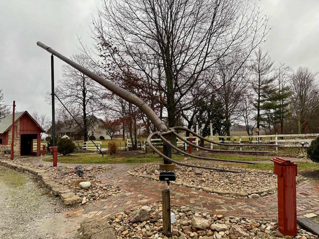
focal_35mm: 24
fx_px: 221
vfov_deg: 56.8
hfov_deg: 71.6
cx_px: 160
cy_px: 120
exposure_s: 1/344
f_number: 1.78
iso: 80
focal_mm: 6.86
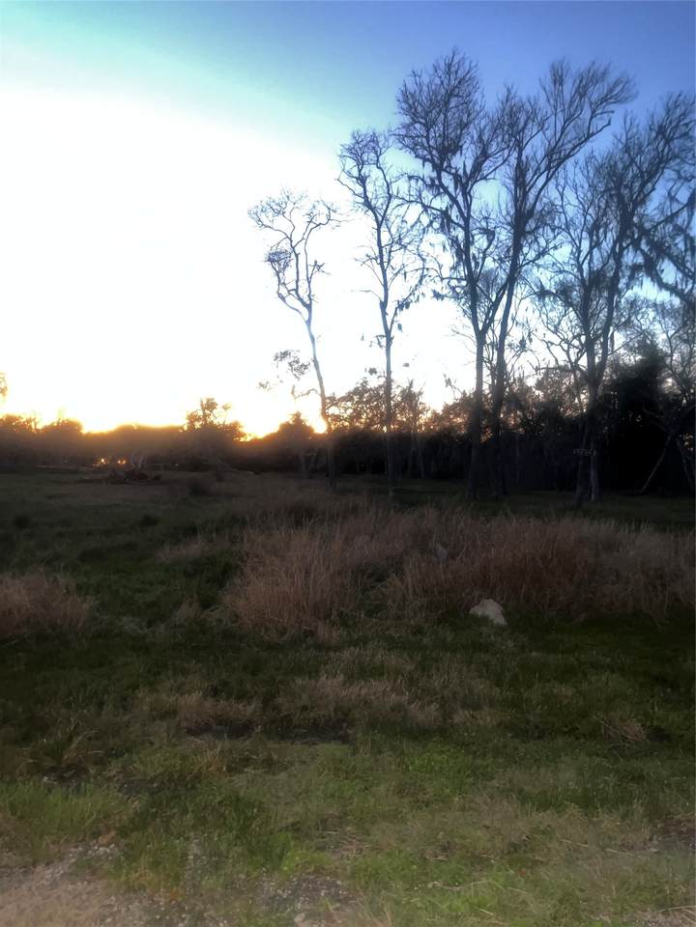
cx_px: 348
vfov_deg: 67.3
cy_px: 464
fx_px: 697
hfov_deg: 53.1
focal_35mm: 26
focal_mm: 5.7
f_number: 1.5
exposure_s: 1/5
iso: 400
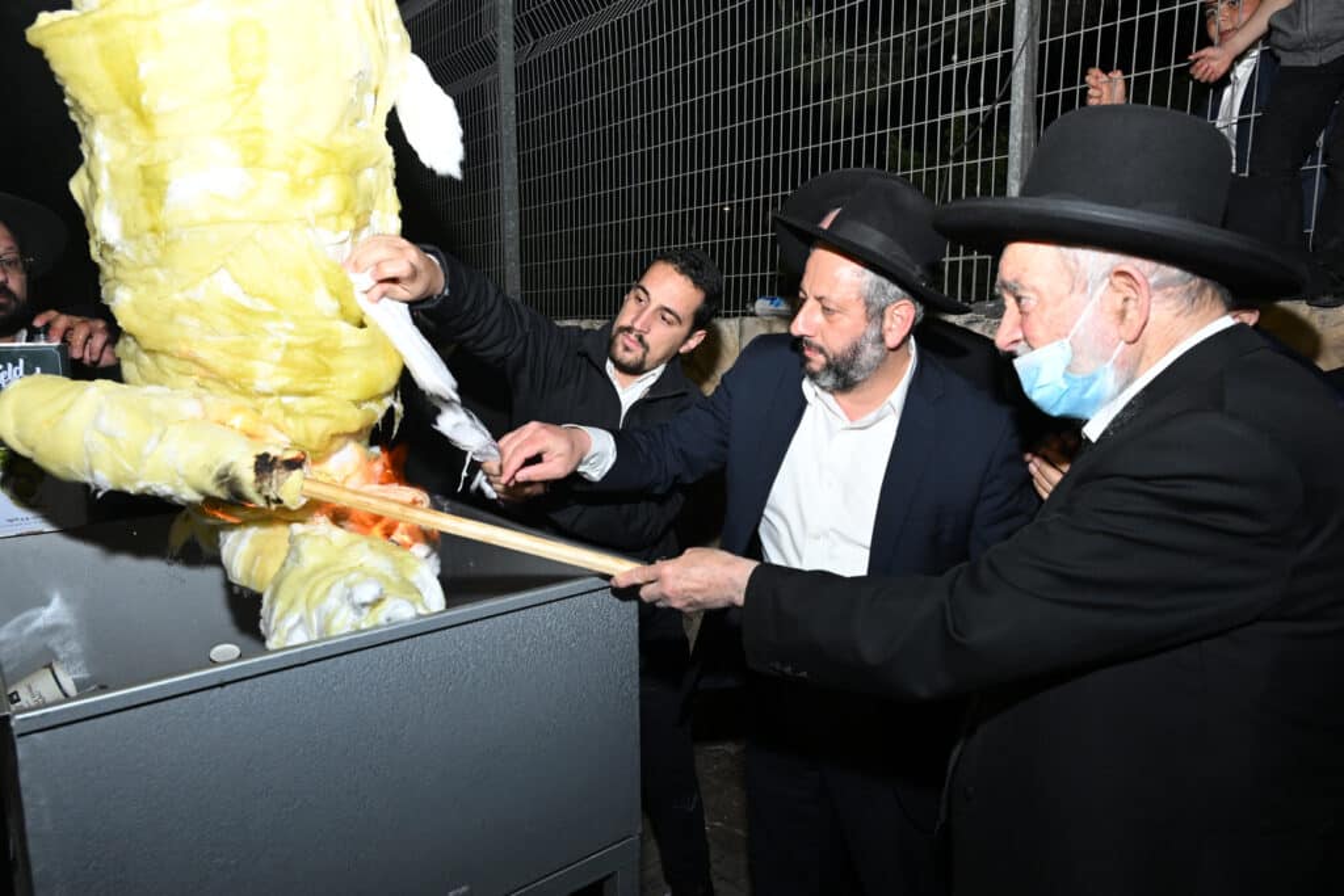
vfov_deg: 53.1
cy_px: 448
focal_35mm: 24
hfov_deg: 73.7
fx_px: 896
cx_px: 672
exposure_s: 1/125
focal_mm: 24
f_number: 8
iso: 1600
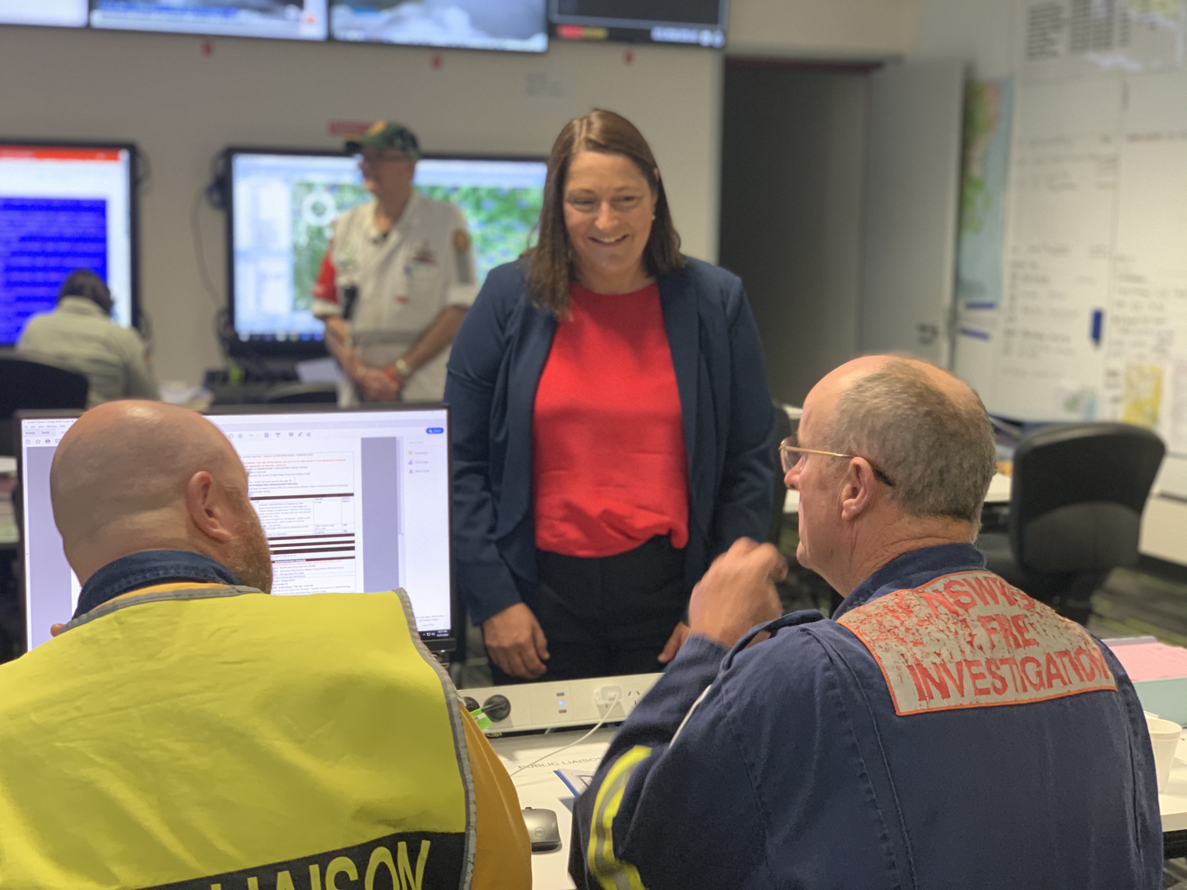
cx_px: 594
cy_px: 445
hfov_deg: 36.8
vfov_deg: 28.0
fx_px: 1783
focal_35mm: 52
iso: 200
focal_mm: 6
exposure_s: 1/50
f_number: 2.4
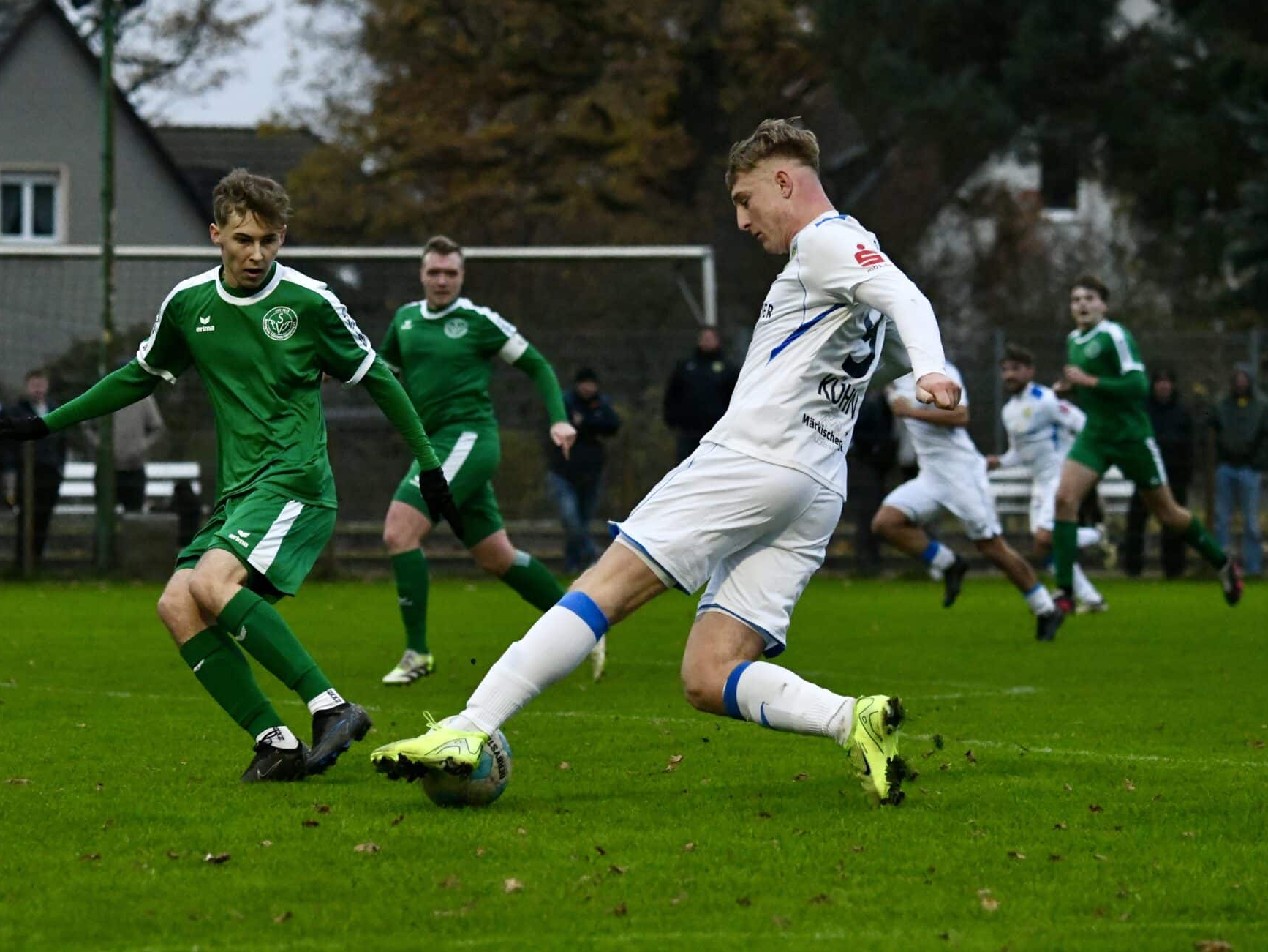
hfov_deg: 11.2
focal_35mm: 176
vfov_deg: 8.4
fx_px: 6448
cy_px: 470
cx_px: 541
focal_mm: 155
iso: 8000
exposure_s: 1/1600
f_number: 5
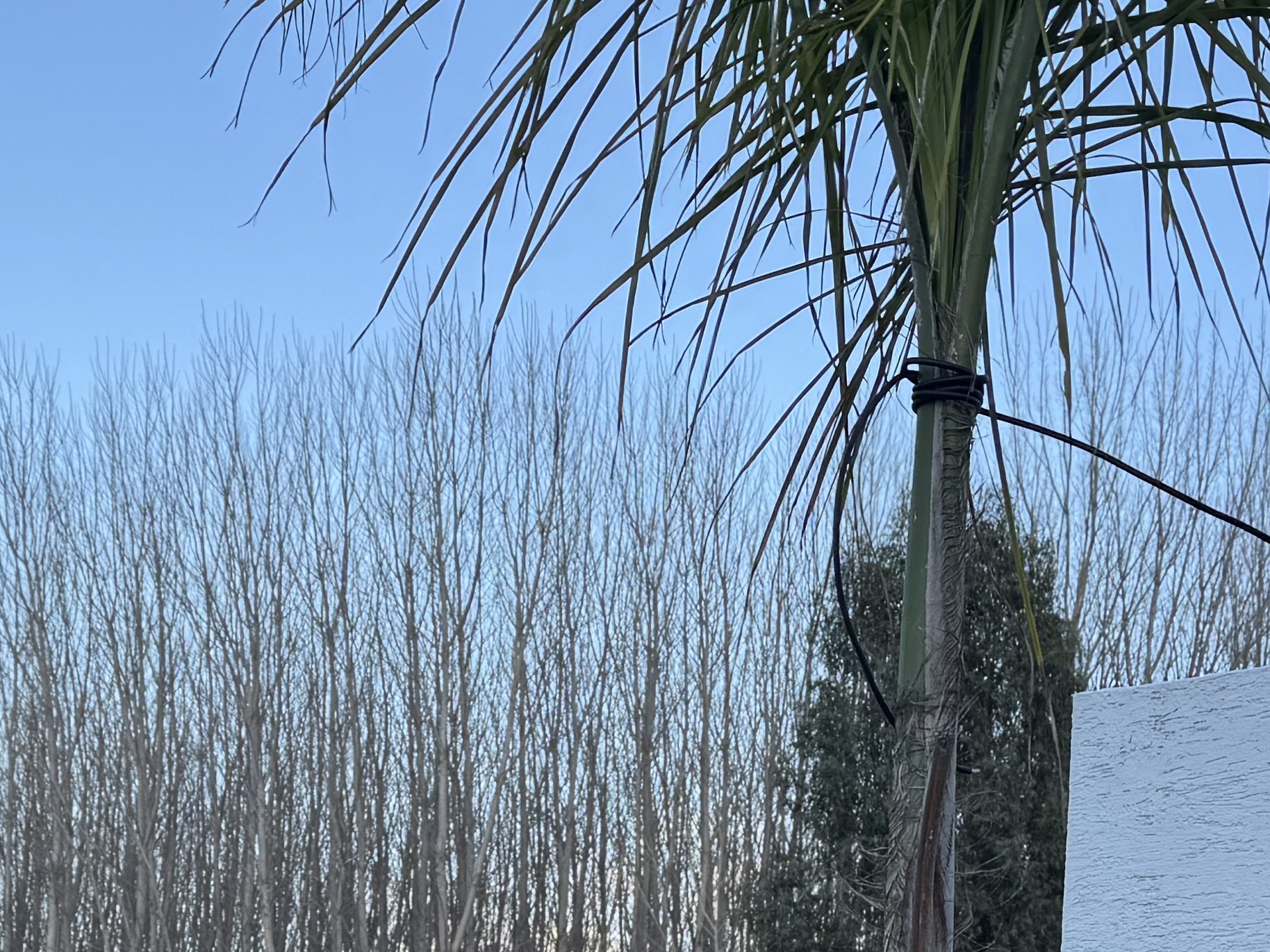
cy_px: 1226
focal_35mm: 75
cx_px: 661
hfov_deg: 26.0
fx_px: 2752
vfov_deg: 18.3
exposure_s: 1/912
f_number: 1.78
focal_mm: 6.76
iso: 80
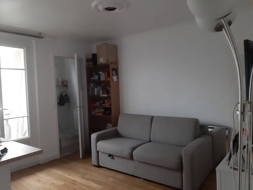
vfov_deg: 51.3
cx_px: 126
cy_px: 95
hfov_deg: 65.3
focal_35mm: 27
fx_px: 197
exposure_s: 1/50
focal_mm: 3.93
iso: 500
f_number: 1.7
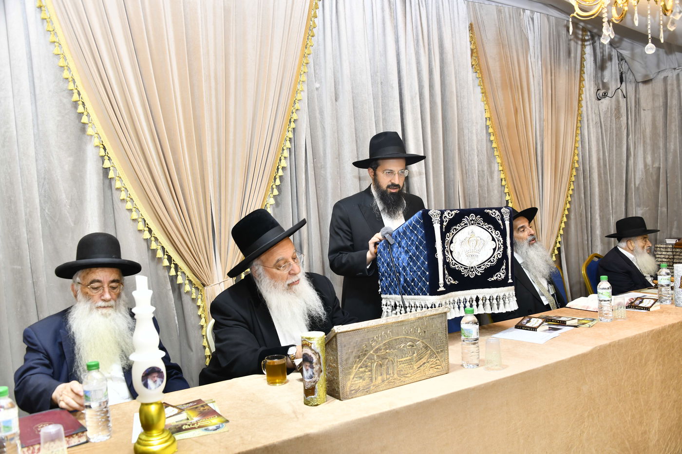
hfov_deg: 58.7
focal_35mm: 32
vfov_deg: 41.1
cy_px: 227
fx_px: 606
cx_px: 341
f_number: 5.6
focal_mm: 32
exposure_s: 1/100
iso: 640
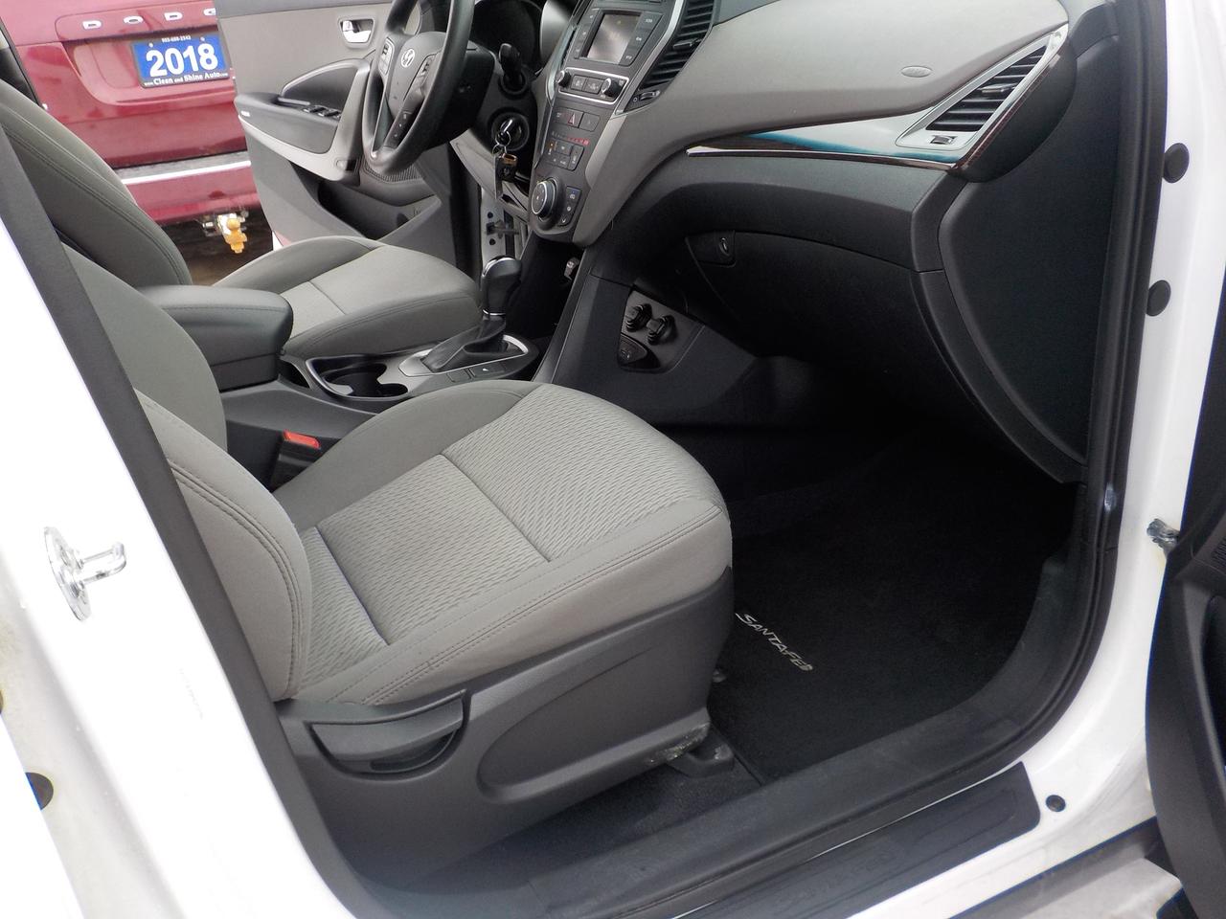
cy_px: 460
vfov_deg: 46.8
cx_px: 613
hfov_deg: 60.0
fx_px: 1063
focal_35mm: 30
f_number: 3.3
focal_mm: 4.1
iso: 125
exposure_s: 1/30
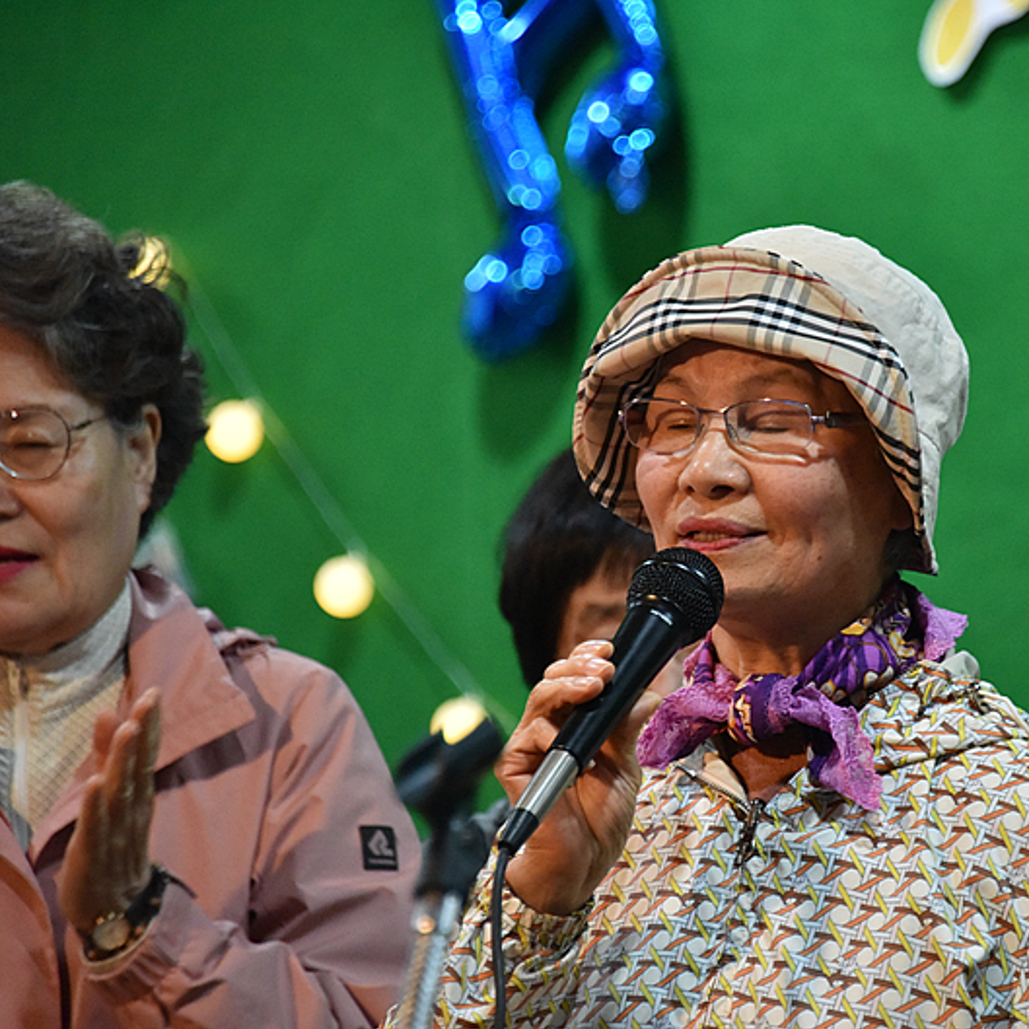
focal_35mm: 321
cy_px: 513
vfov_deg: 5.5
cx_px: 733
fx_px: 10796
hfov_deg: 5.5
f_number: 5.6
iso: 5000
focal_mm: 250
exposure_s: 1/125
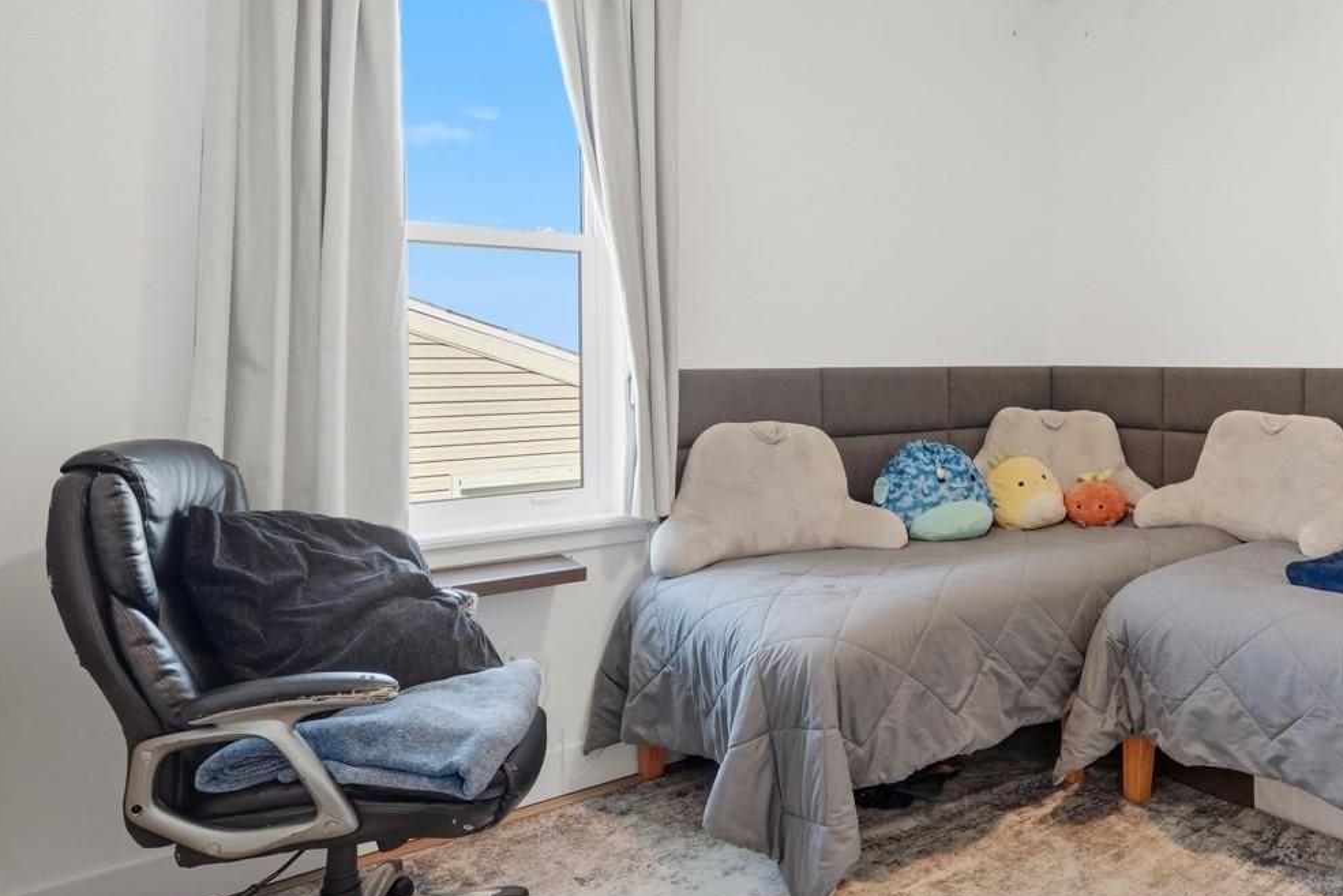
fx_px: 1000
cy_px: 376
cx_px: 976
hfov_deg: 64.4
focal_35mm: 27
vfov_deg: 48.1
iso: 2500
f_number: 8
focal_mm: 16.5
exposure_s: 1/2500
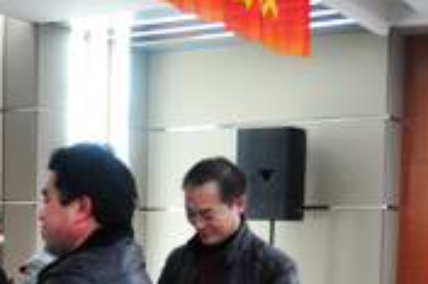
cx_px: -141
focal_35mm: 94
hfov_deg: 19.8
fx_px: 1116
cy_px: 303
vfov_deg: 14.2
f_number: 3.8
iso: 400
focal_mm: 22
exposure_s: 1/25
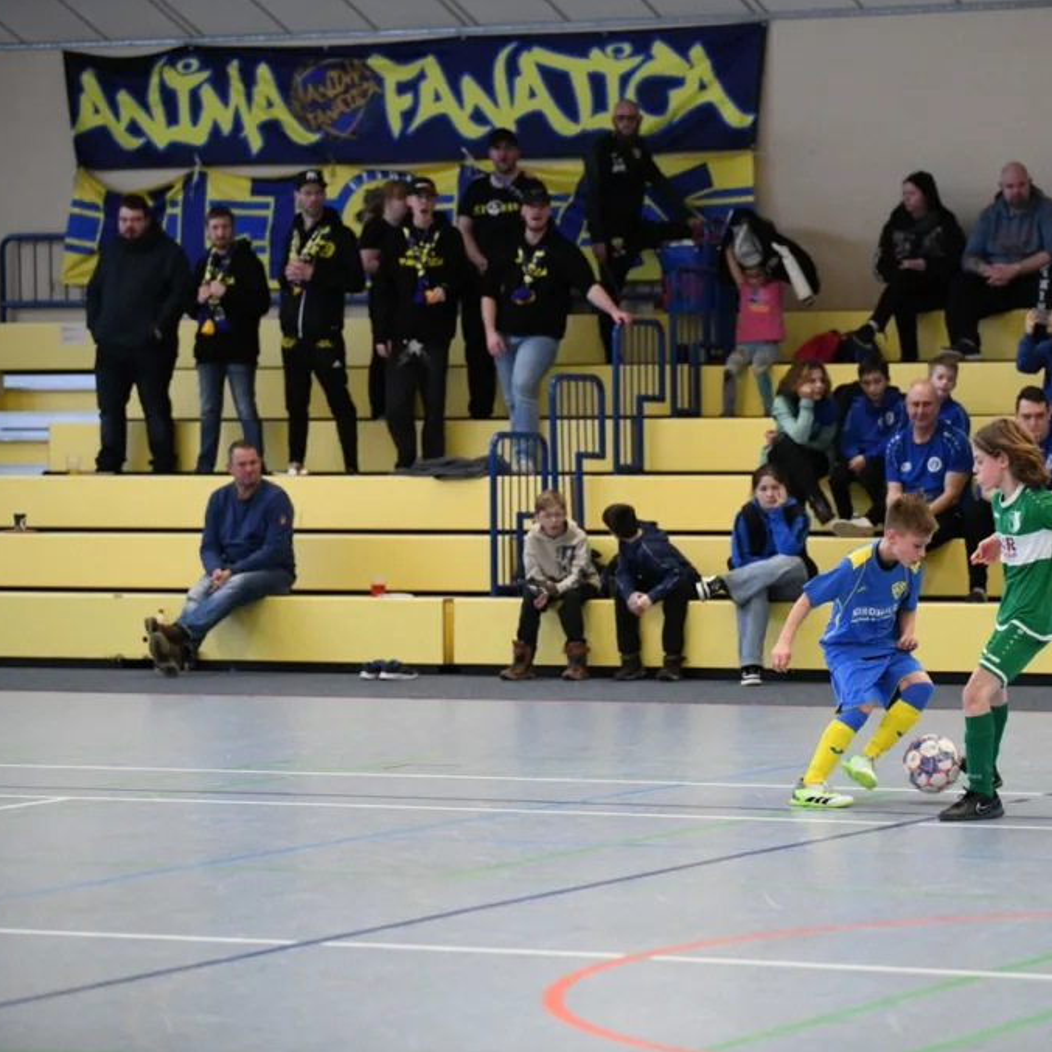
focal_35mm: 144
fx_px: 4951
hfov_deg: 12.1
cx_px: 704
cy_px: 527
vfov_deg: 12.1
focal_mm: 112
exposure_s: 1/1250
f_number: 2.8
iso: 8000
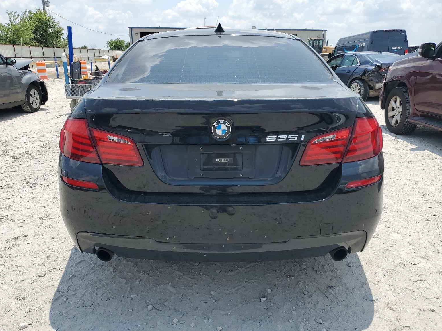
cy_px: 162
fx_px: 345
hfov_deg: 65.3
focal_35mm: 27
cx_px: 218
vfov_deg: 51.4
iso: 50
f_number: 1.5
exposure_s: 1/3333
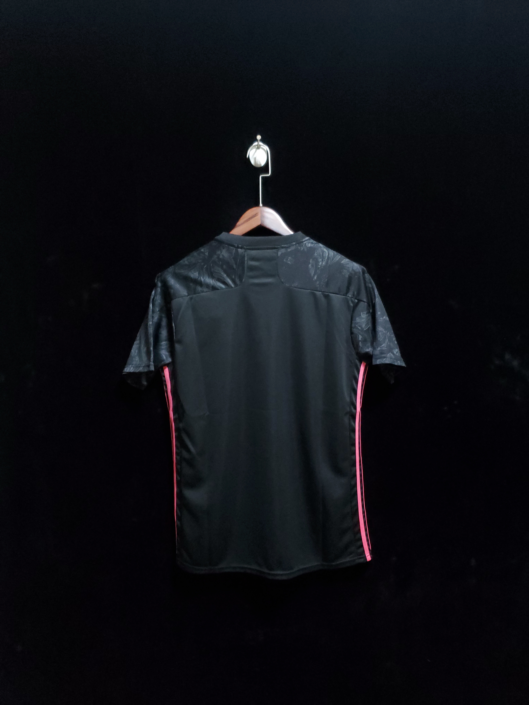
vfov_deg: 67.3
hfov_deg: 53.1
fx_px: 530
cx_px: 264
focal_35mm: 26
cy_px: 352
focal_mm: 4.3
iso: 500
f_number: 1.5
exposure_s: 1/10
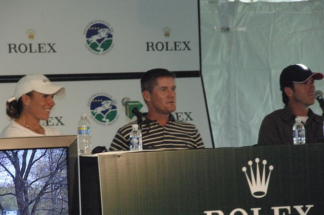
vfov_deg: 4.6
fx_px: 2697
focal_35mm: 300
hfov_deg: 6.9
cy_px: 108
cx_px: 162
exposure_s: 1/100
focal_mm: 200
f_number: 9
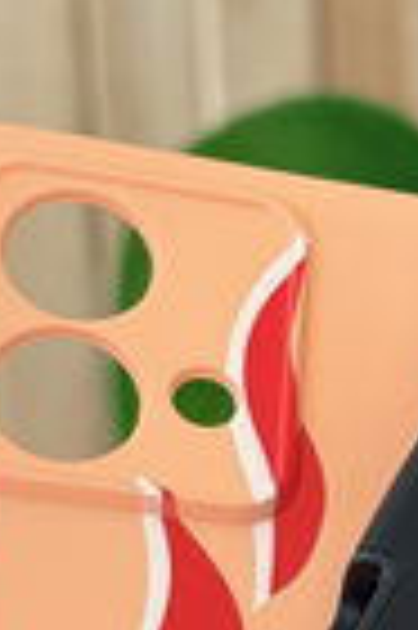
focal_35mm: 206
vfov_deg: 9.9
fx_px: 3596
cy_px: 646
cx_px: 144
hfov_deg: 6.6
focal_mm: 5.96
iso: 32
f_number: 1.6
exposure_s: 1/122
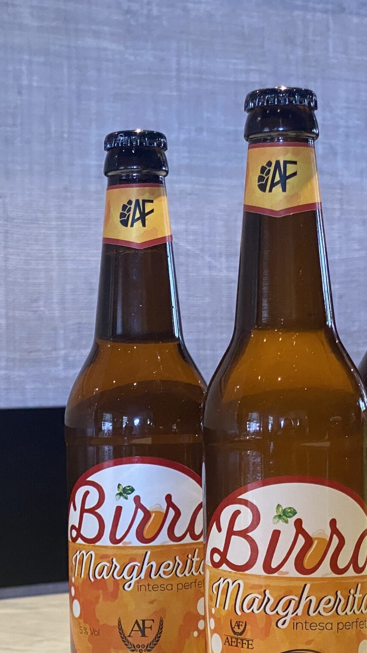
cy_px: 392
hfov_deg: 12.6
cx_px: 189
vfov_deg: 22.2
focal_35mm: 96
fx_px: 1661
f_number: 2
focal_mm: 6
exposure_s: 1/50
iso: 160
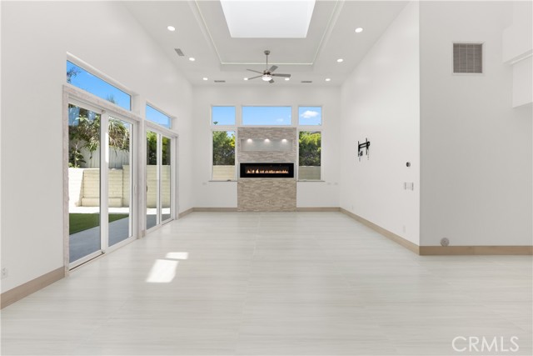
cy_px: 178
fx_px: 237
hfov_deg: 96.7
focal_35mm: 16
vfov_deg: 73.8
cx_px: 266
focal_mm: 16
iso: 640
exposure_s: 1/80
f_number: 9
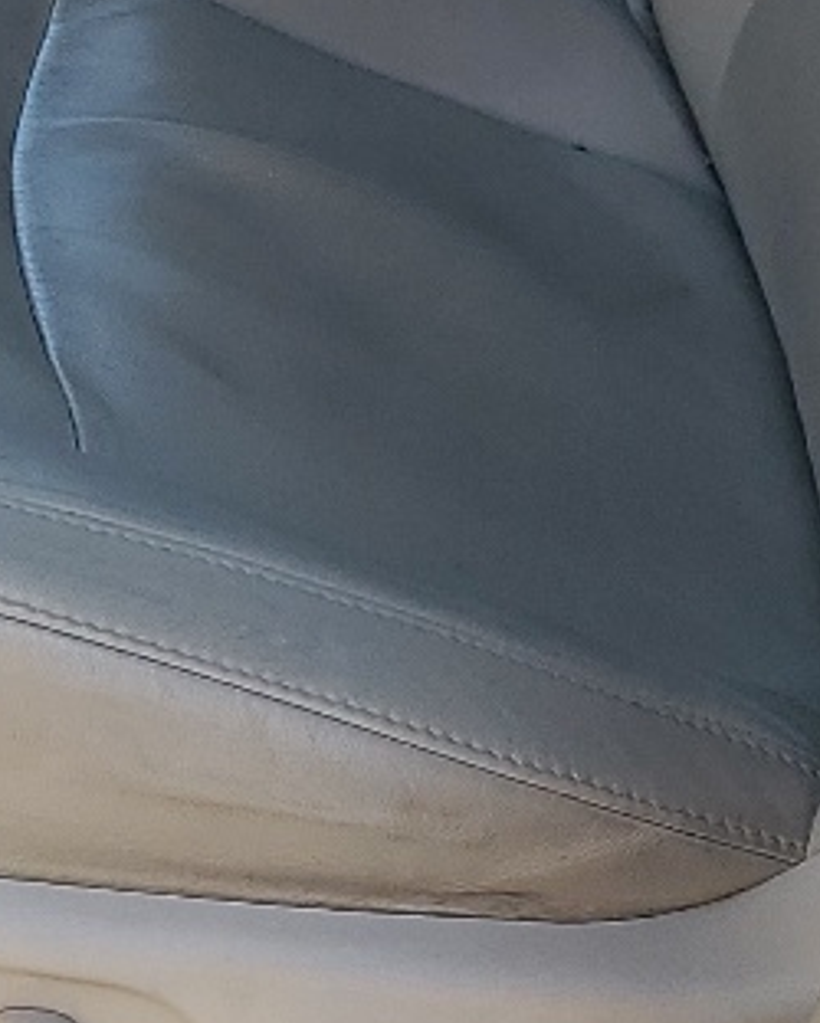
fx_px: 3940
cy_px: -620
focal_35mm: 130
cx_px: -361
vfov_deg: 13.7
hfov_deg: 11.5
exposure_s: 1/556
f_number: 1.5
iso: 50
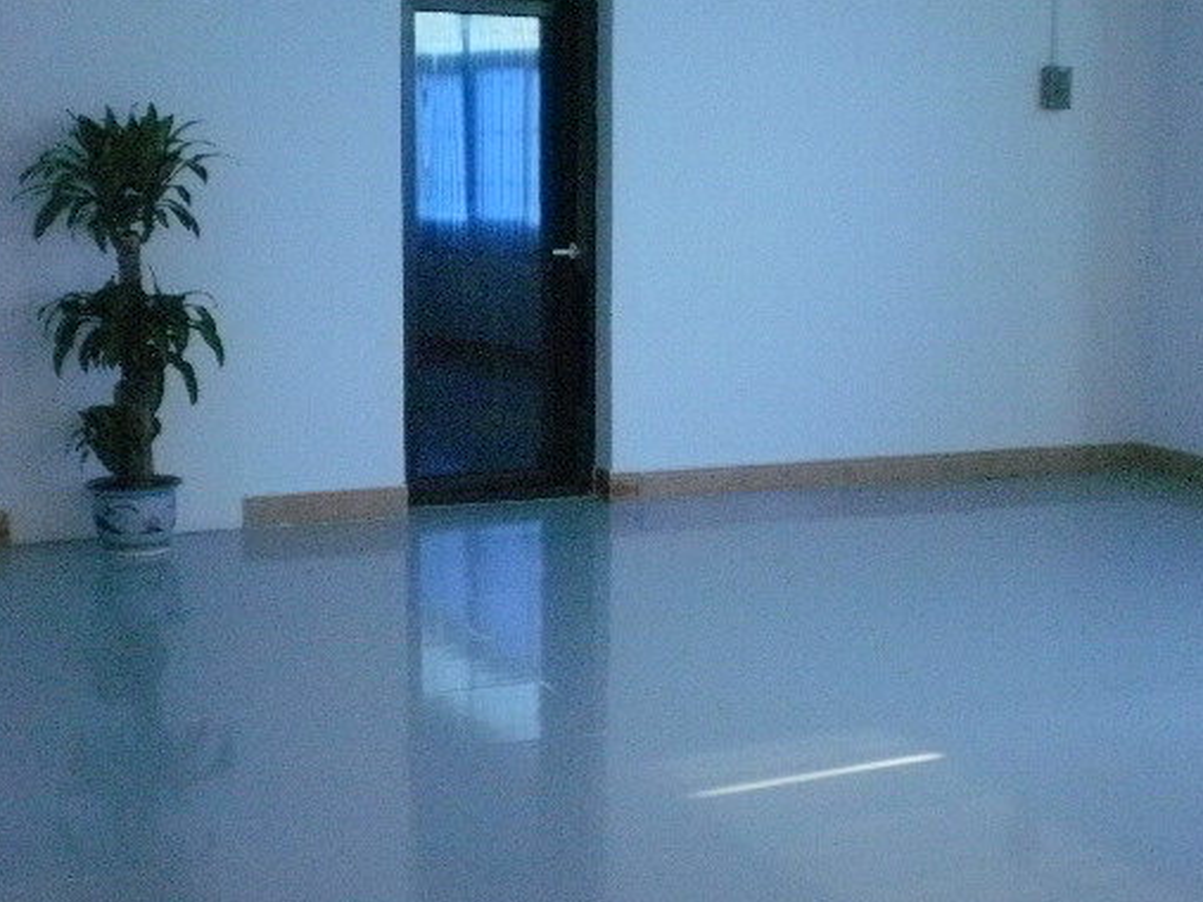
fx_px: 1841
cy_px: 453
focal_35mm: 53
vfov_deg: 27.5
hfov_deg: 36.2
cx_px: 624
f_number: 3.5
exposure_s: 1/250
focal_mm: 7.4
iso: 800
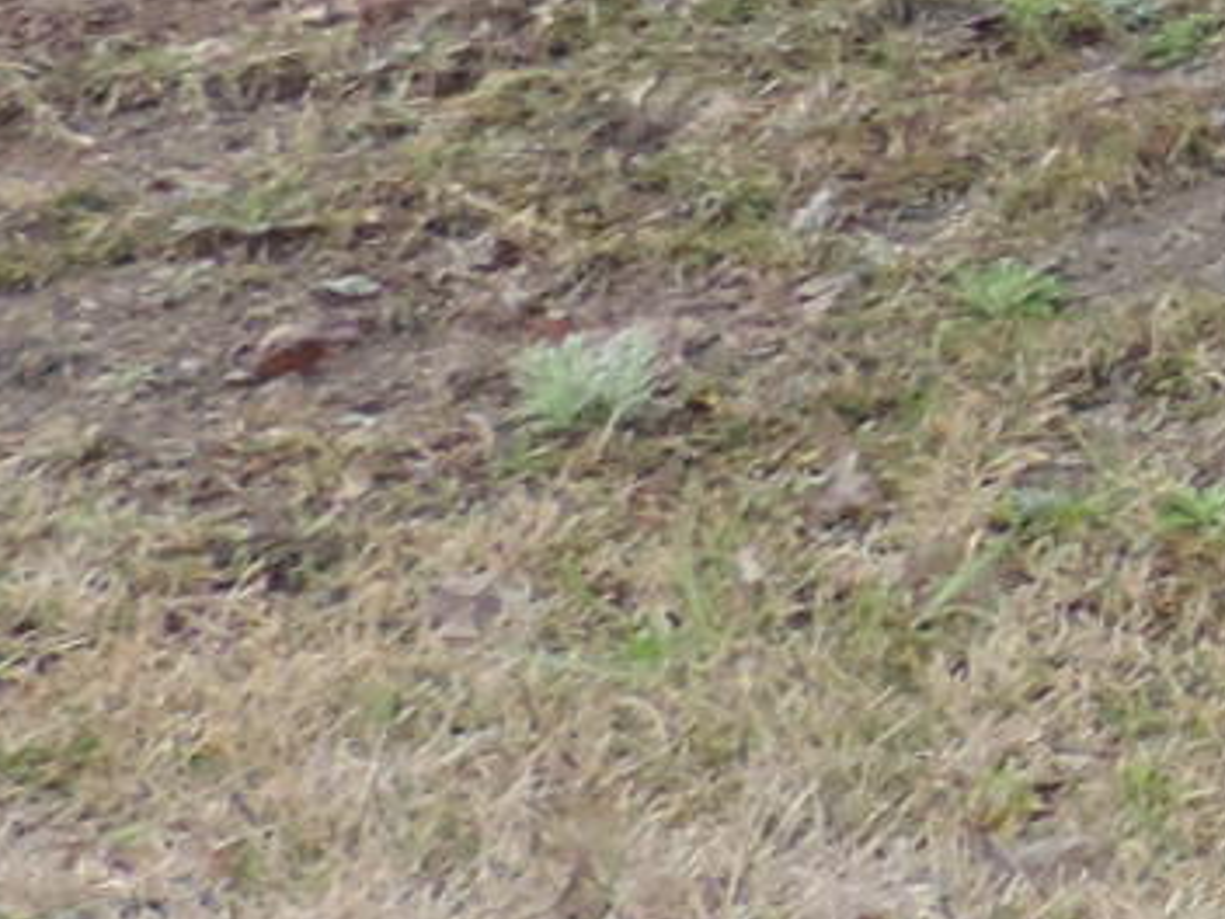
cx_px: 3421
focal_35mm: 226
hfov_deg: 7.8
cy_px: -1170
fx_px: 7998
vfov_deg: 6.3
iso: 360
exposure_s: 1/1250
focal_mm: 6.2
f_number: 3.3
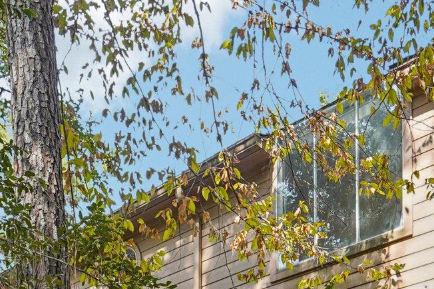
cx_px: 227
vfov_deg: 26.8
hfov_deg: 44.5
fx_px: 530
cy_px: 353
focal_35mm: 44
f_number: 8
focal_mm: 14
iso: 500
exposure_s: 1/125
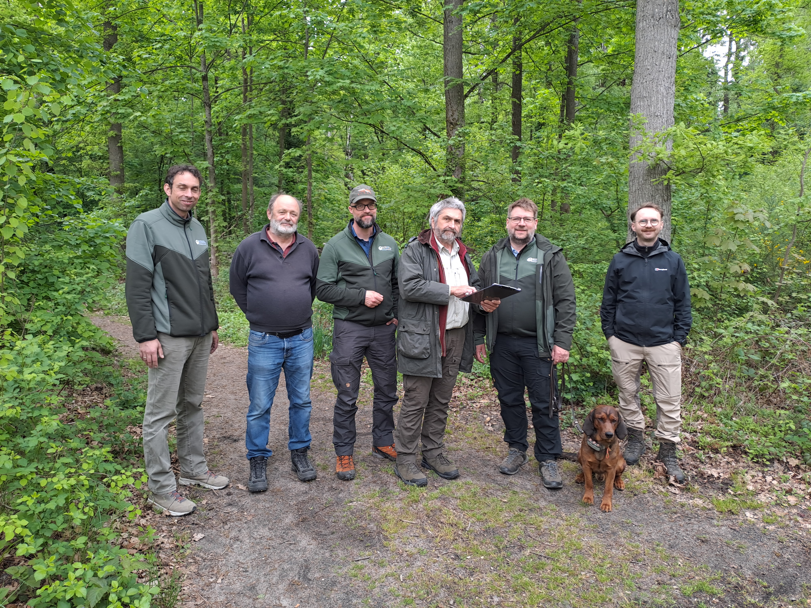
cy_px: 304
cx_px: 406
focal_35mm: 25
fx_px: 586
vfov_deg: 54.9
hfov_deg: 69.4
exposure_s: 1/50
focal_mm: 4.65
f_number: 1.8
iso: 50
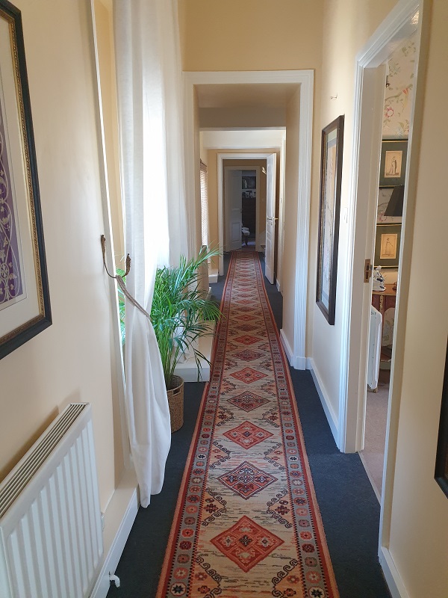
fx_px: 449
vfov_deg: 67.3
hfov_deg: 53.1
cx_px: 224
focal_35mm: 26
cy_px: 299
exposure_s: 1/50
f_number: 2.4
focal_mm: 4.3
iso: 250
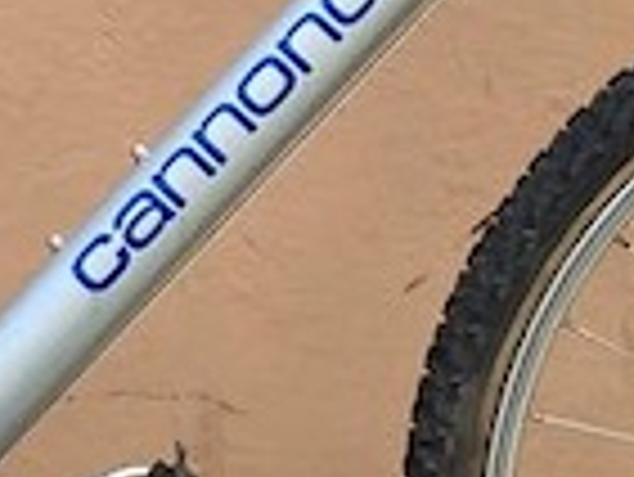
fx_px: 3006
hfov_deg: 11.9
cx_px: 54
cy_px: 56
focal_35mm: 164
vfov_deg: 9.0
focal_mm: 4.15
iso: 32
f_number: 2.2
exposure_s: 1/329
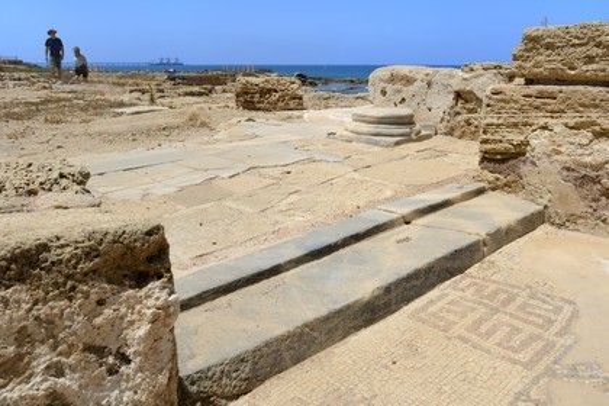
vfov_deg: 45.0
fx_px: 491
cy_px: 203
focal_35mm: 29
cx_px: 304
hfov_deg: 63.7
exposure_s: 1/160
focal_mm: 29
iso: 100
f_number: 16
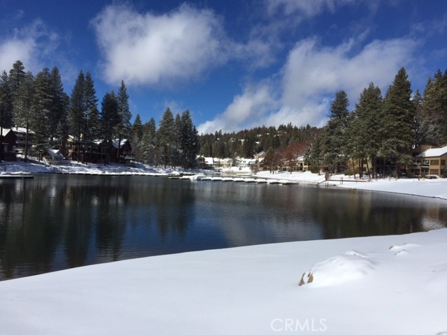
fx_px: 374
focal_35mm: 29
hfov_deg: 61.7
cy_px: 168
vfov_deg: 48.2
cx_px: 224
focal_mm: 4.15
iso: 32
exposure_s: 1/5650
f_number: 2.2
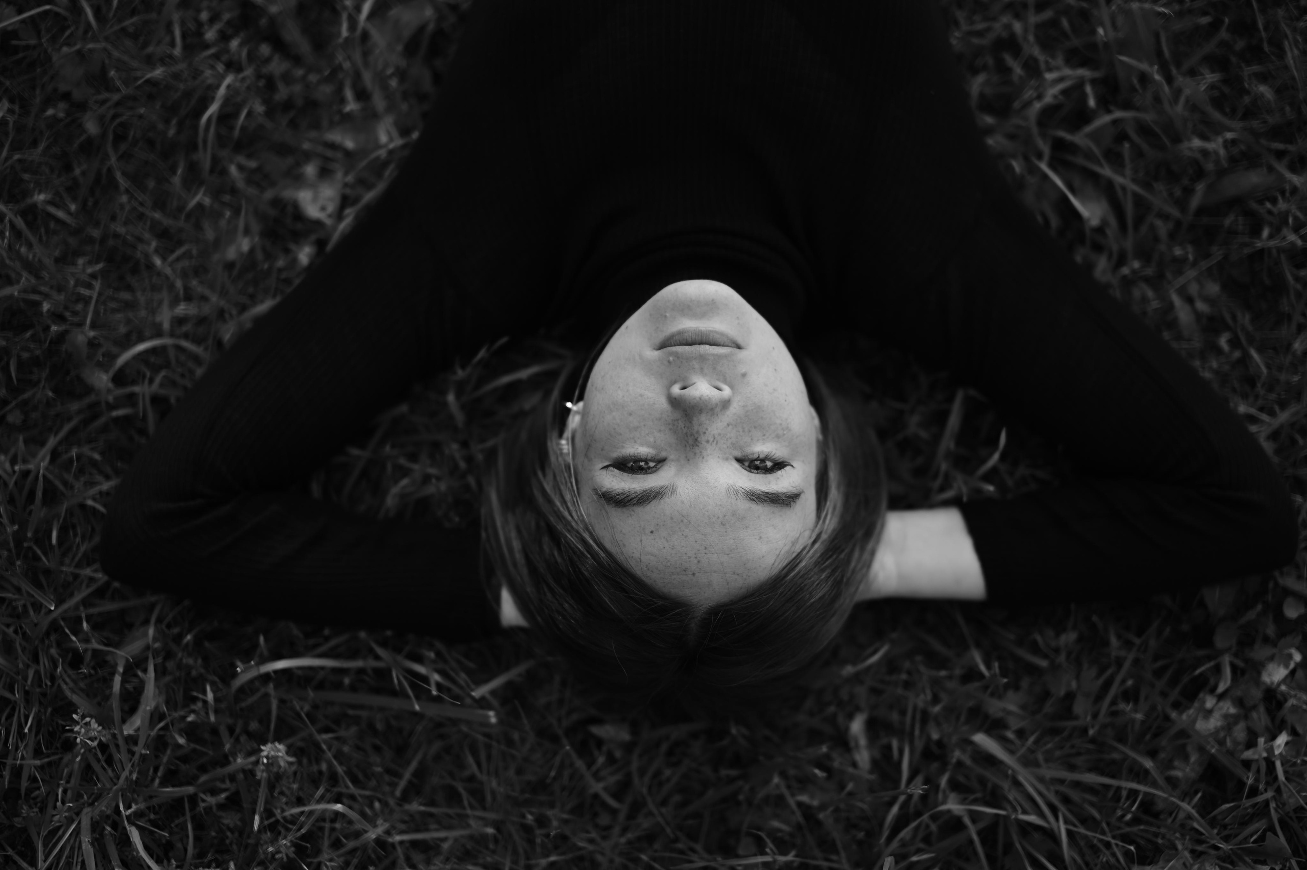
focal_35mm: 50
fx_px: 1814
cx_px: 654
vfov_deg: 27.0
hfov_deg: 39.6
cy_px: 435
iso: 100
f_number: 2
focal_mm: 50
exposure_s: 1/250
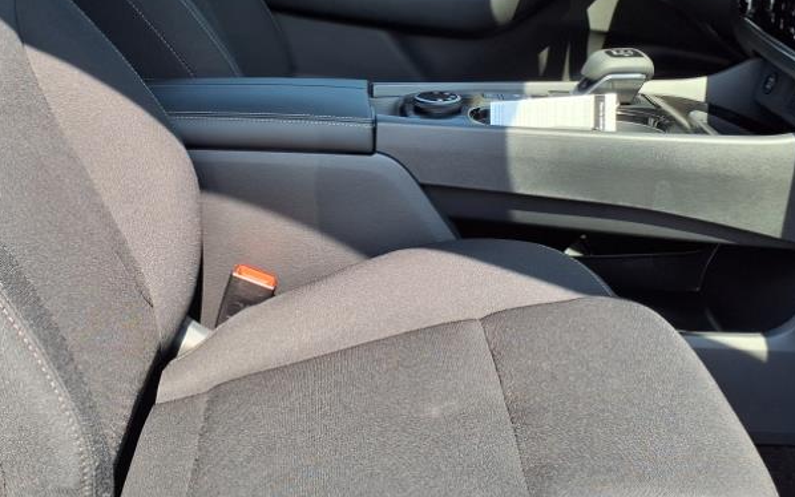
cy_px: 94
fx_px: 1062
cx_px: 314
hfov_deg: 40.8
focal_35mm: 49
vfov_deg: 25.9
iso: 40
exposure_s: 1/435
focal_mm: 3.58
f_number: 1.9
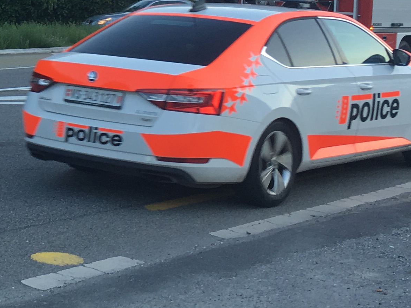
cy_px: -18
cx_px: -113
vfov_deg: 14.6
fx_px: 1176
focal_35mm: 99
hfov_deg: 18.5
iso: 25
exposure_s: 1/100
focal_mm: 4.15
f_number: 2.2
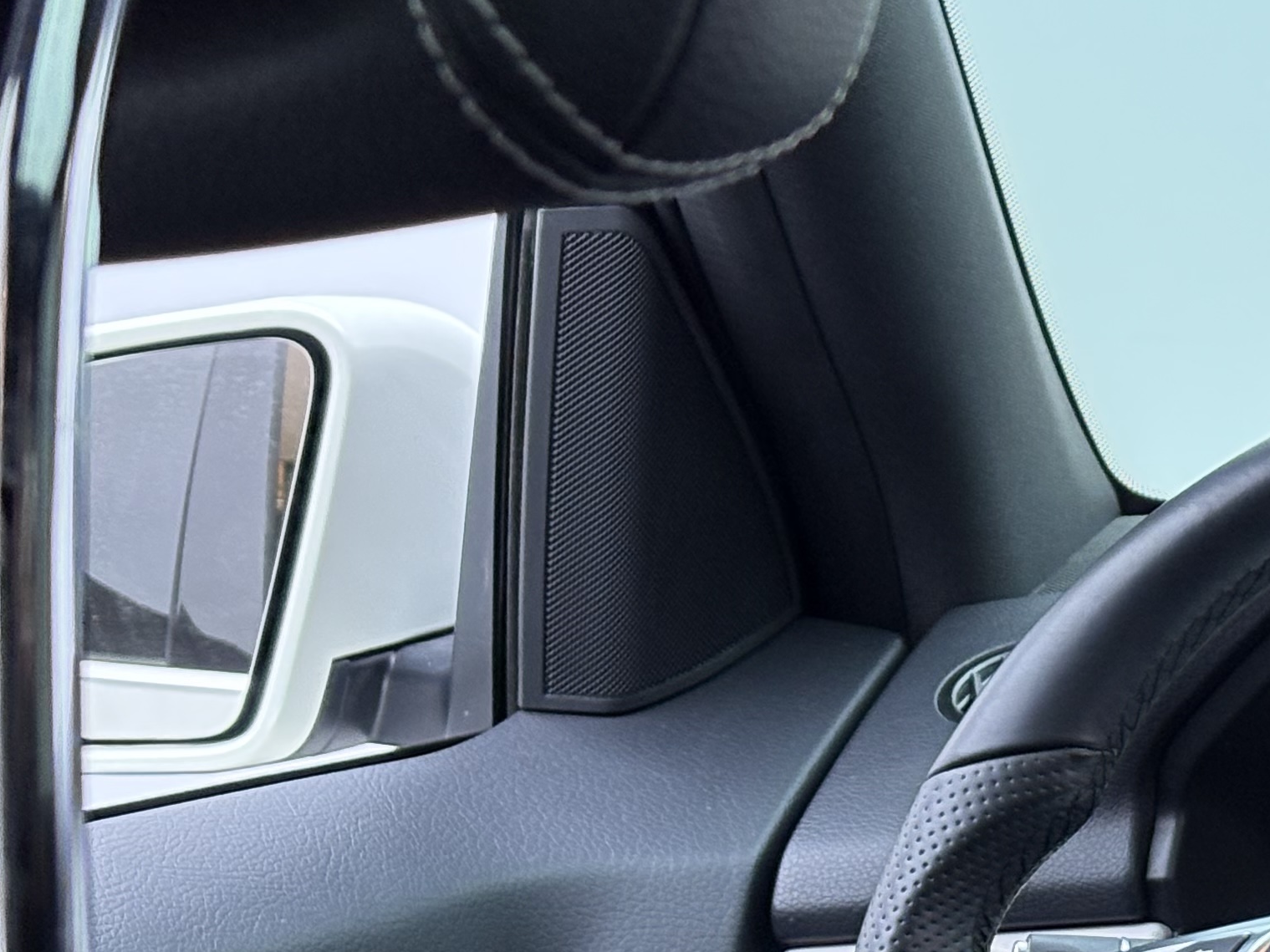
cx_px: 1361
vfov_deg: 10.7
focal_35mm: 138
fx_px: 5063
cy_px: 621
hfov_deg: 14.0
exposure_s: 1/50
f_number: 1.6
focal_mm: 5.96
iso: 80
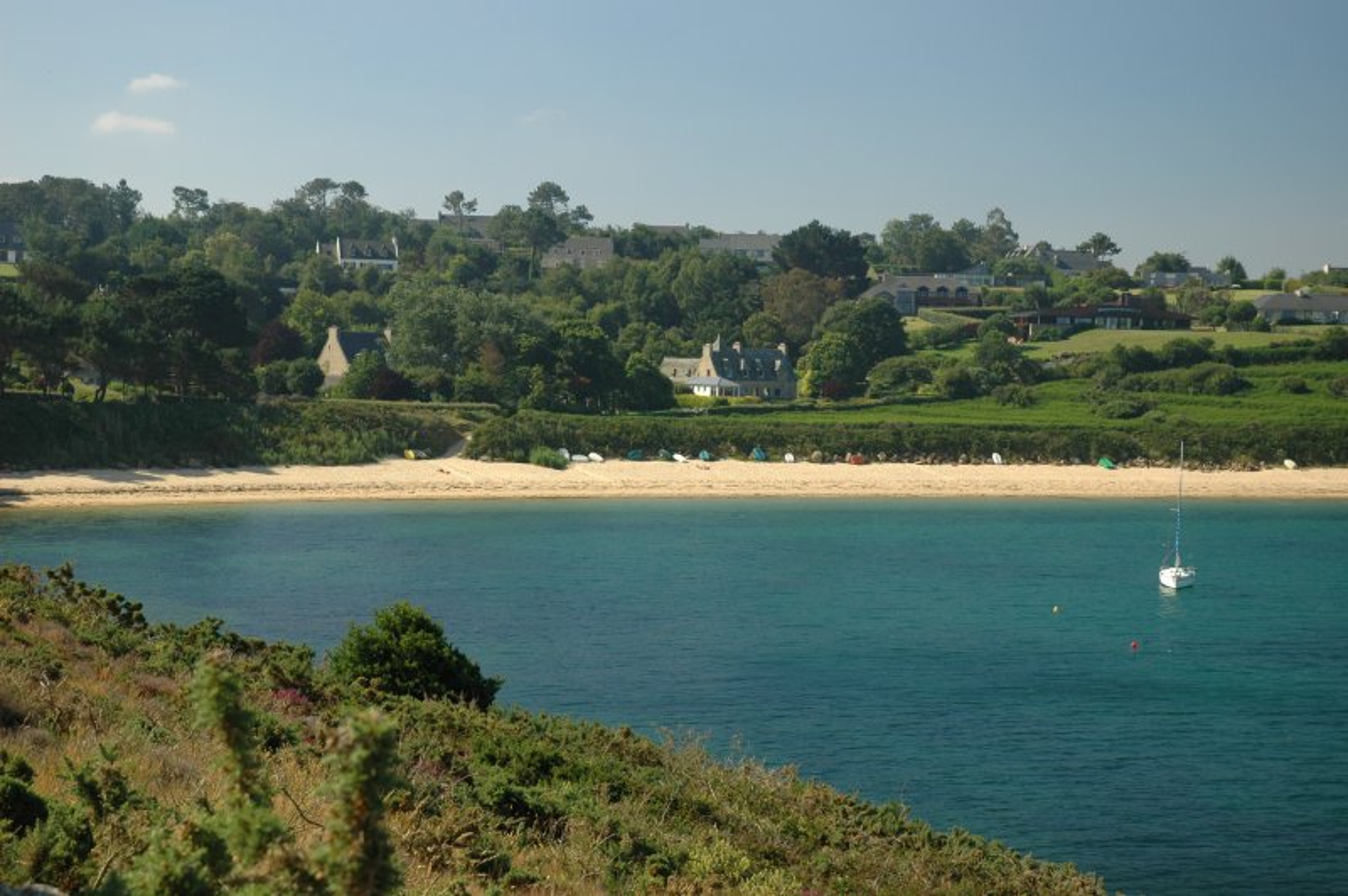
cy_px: 448
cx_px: 674
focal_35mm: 69
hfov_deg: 29.3
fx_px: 2581
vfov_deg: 19.7
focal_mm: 46
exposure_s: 1/125
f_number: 6.3
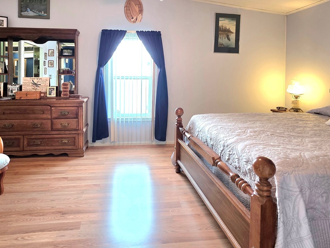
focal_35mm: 21
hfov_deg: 78.6
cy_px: 79
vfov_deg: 61.6
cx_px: 143
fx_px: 200
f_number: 1.9
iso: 160
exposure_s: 1/60.2
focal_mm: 2.2
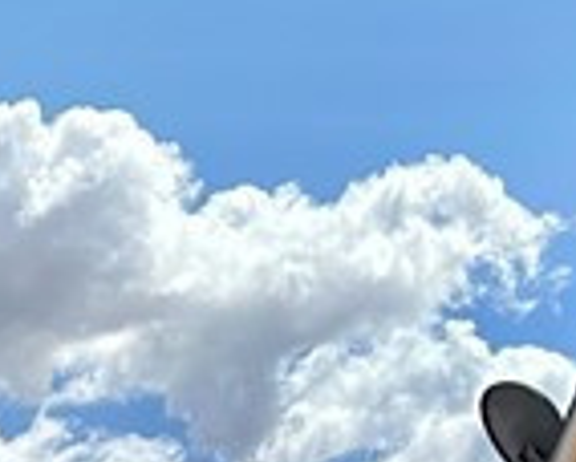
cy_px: 1021
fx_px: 2885
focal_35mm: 169
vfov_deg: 8.5
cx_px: -207
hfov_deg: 11.1
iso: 80
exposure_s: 1/7576
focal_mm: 6.86
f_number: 1.78
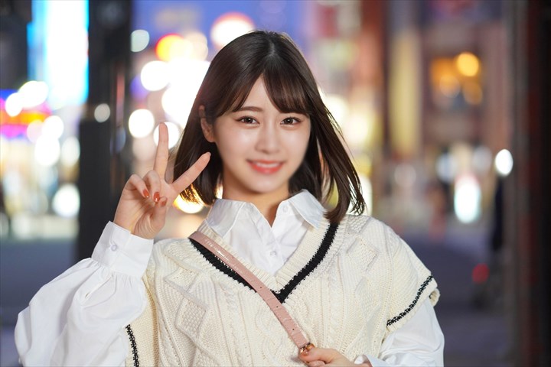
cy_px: 184
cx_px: 276
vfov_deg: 16.3
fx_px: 1286
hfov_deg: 24.2
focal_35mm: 84
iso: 800
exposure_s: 1/160
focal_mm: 56
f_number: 1.4
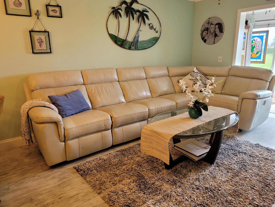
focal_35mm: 26
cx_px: 138
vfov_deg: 53.1
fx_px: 207
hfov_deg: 67.3
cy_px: 104
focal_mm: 5.4
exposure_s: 1/60
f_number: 1.8
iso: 200
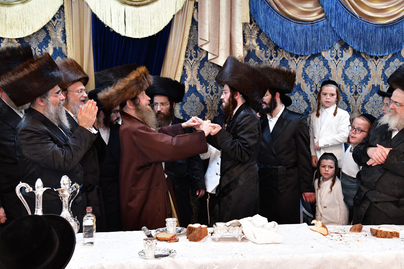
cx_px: 202
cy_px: 134
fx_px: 539
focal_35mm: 48
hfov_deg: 41.1
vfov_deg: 28.1
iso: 3200
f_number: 5.6
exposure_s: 1/100
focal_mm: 48
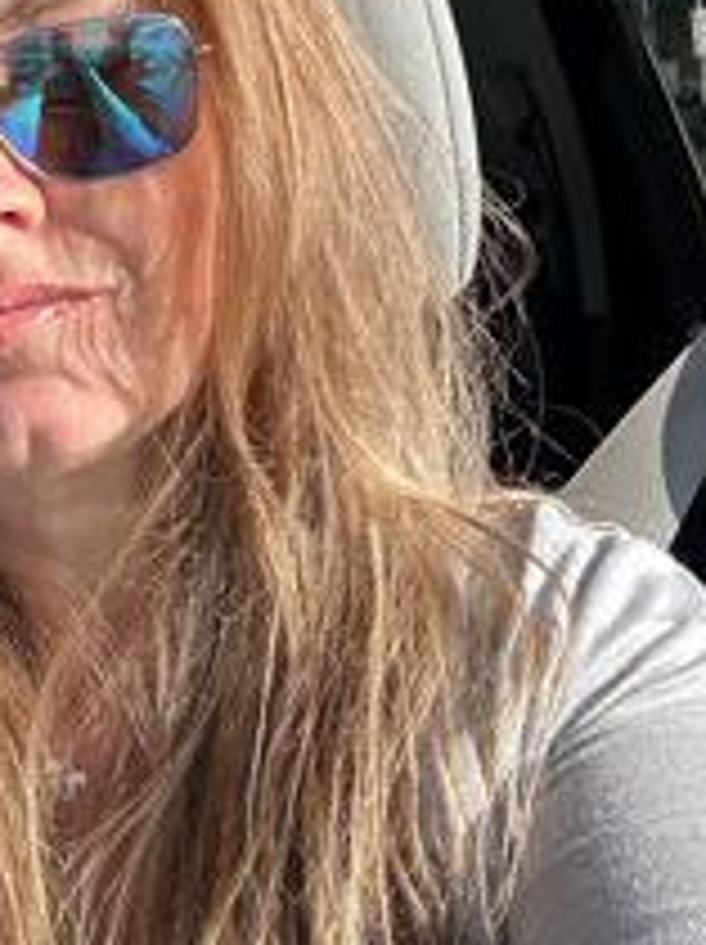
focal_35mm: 63
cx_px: 153
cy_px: 135
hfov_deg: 22.9
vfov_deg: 29.7
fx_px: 1717
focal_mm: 2.69
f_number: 1.9
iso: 25
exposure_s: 1/440
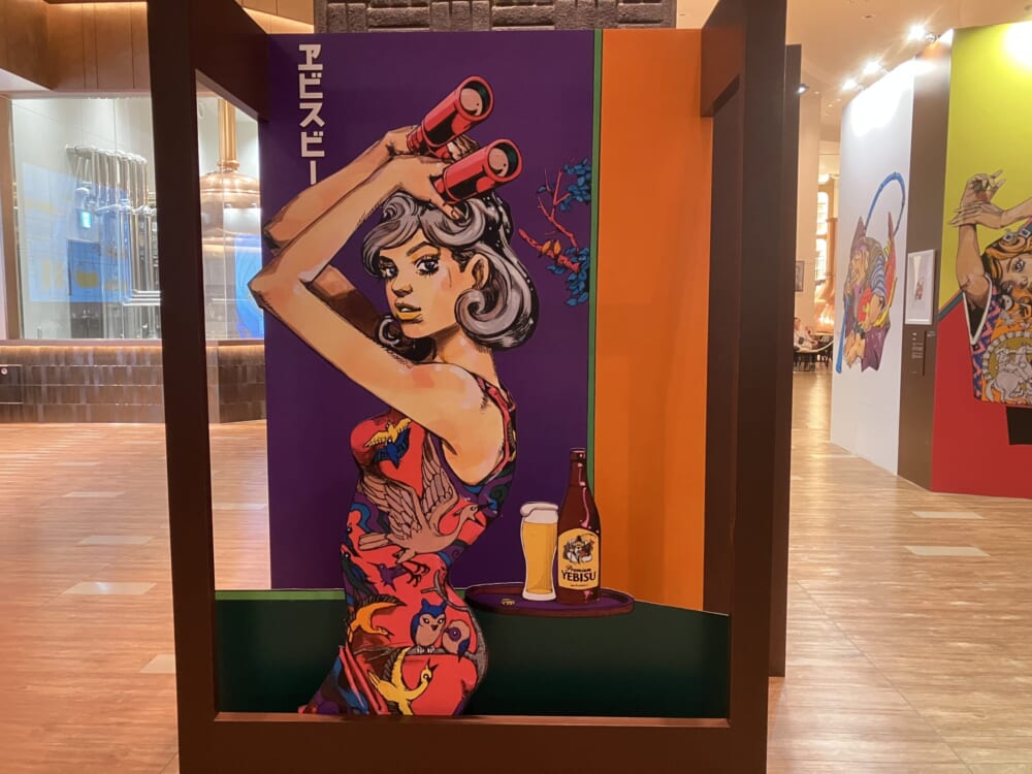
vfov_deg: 49.7
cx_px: 516
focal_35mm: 28
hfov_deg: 63.4
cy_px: 387
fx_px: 835
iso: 400
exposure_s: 1/33
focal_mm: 3.99
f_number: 1.8
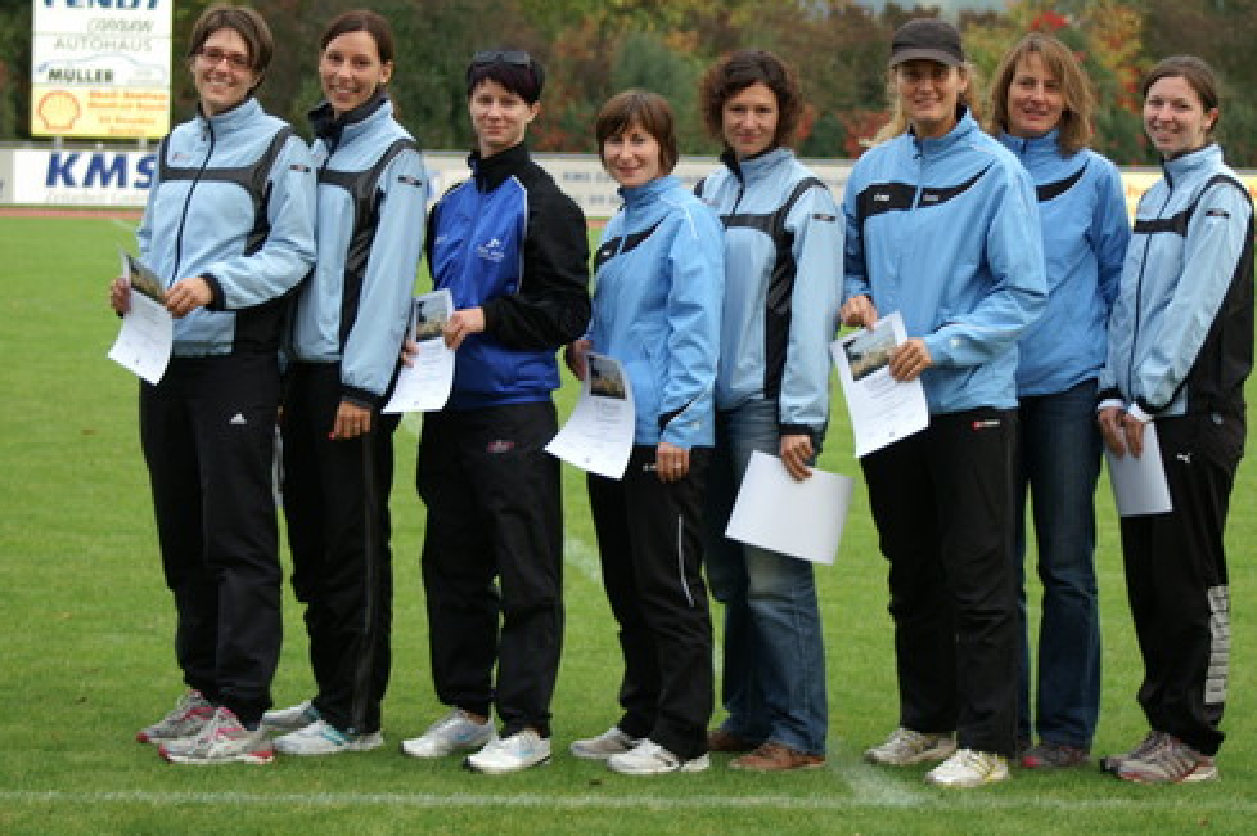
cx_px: 704
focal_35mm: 143
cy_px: 314
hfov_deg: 14.4
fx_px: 4975
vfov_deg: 9.6
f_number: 4.5
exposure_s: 1/90
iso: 100
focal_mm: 75
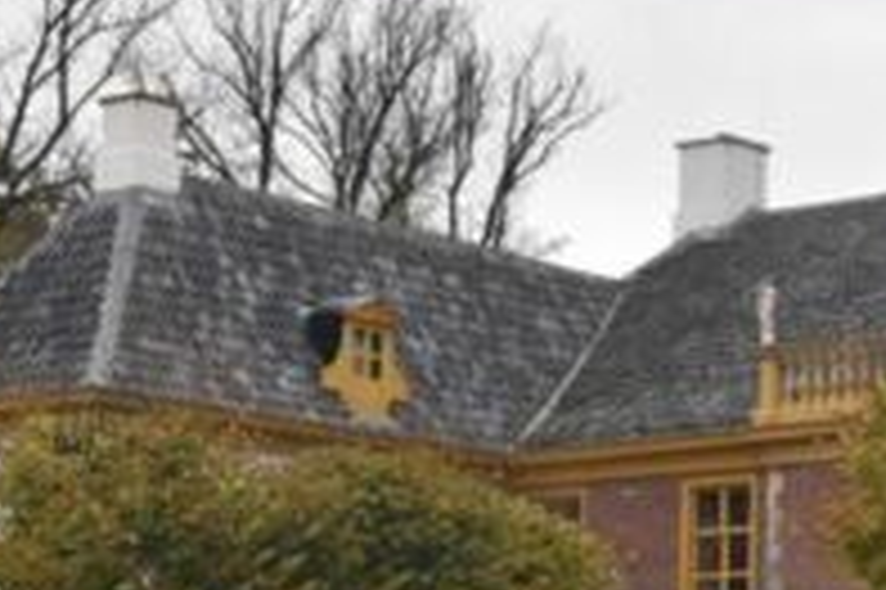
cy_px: 333
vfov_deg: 10.0
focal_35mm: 137
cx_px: 965
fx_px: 3369
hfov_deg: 14.6
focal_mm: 32
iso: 200
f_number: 10
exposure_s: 1/100
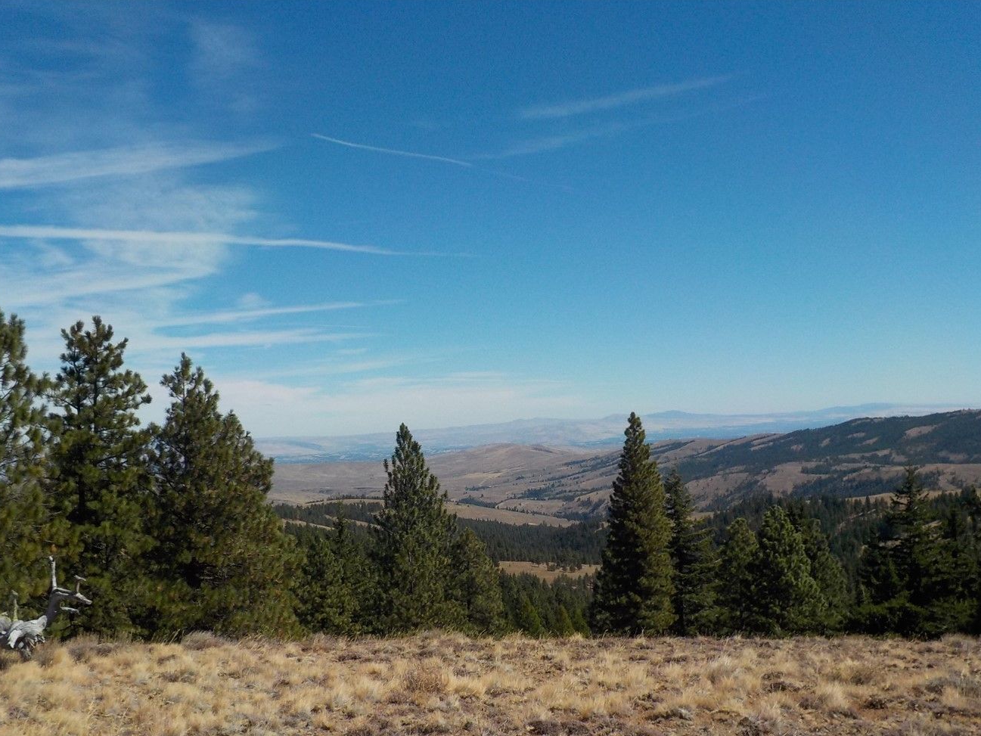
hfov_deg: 50.1
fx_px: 1049
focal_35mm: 37
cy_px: 452
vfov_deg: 38.5
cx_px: 477
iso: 125
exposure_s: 1/500
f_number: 6.6
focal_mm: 4.1
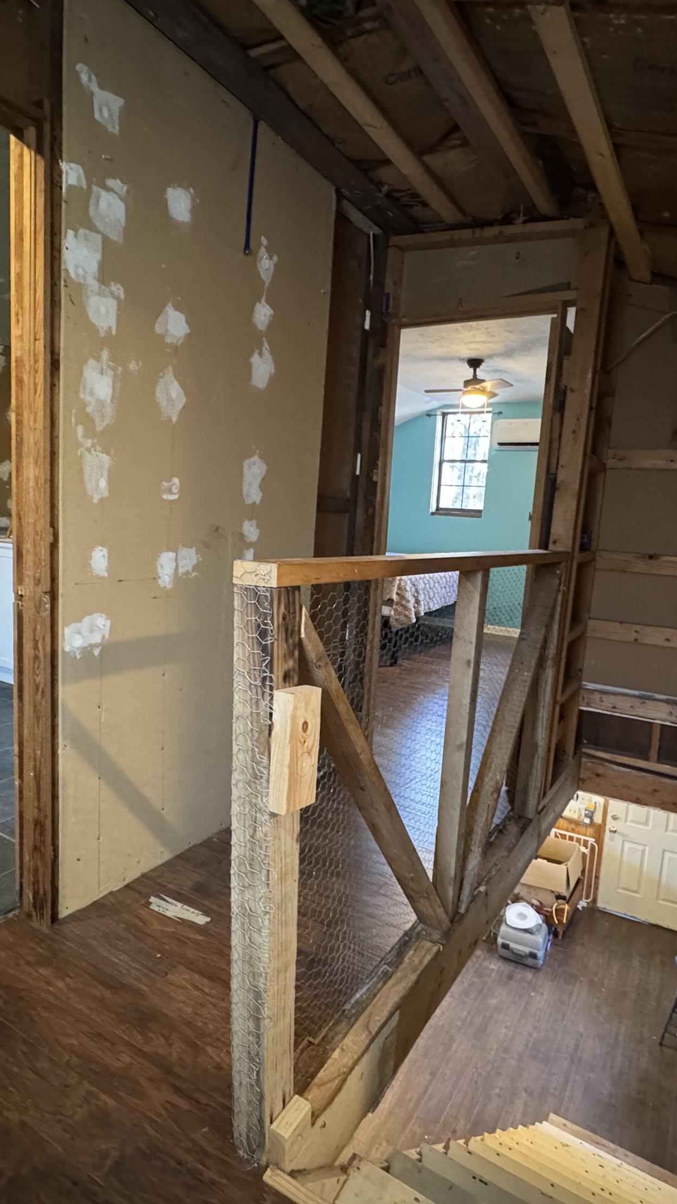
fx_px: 670
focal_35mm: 21
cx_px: 312
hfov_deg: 53.5
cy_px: 608
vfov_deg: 83.8
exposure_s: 1/40
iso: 1250
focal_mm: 2.22
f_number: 2.2
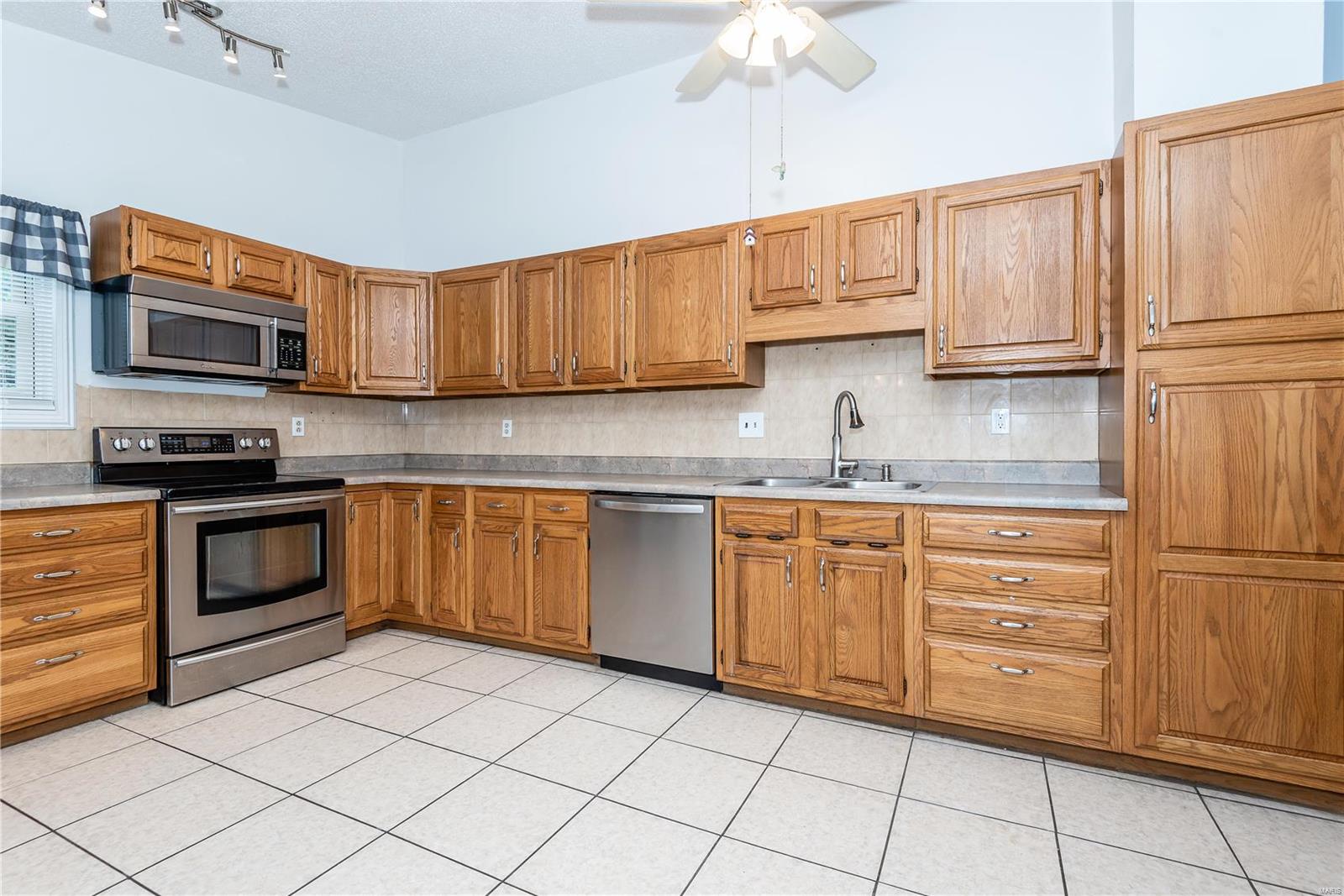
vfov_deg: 73.8
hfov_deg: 96.7
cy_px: 448
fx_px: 597
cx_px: 672
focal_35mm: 16
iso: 400
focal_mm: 16
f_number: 7.1
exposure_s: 1/80
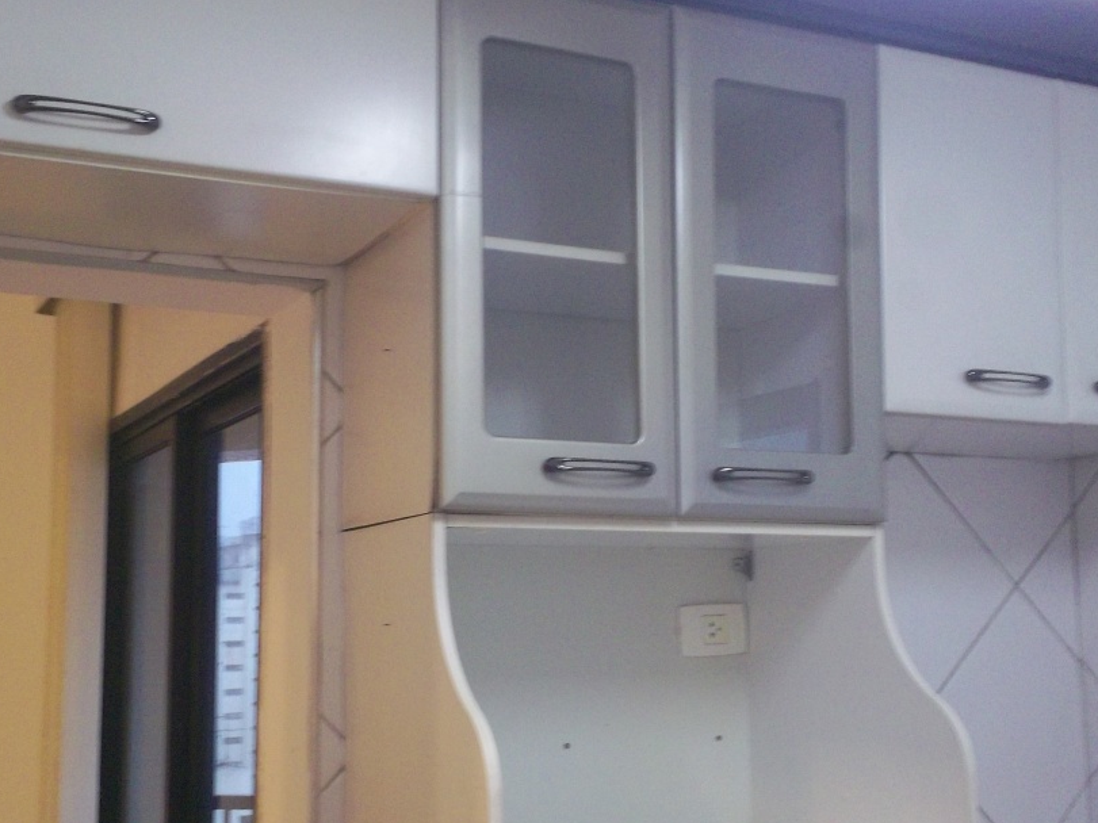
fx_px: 1522
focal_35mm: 48
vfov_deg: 30.2
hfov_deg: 39.7
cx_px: 527
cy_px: 452
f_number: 4.5
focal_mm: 6.3
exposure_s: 1/8
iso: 219
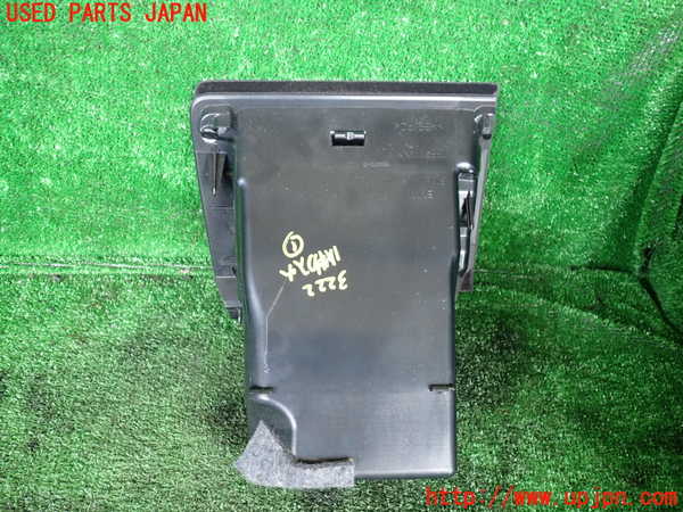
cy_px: 256
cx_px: 342
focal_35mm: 30
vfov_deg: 46.8
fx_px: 592
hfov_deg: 60.0
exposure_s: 1/50
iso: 200
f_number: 2.3
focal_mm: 5.4
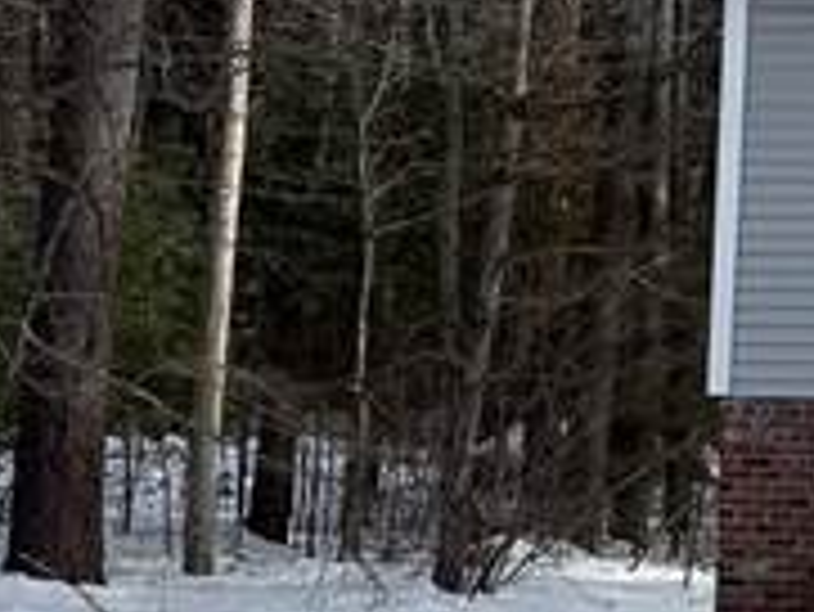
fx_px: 3200
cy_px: 184
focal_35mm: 136
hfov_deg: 10.9
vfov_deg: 10.9
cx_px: 2280
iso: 80
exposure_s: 1/3759
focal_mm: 6.76
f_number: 1.78
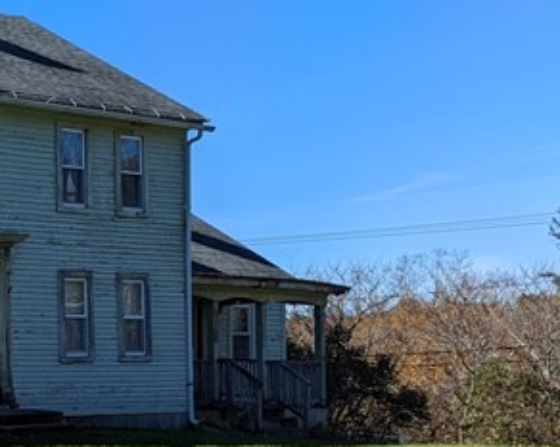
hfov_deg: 19.4
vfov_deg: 18.3
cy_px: 432
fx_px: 1358
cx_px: -351
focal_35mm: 82
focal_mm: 6.81
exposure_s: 1/2217
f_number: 1.85
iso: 42
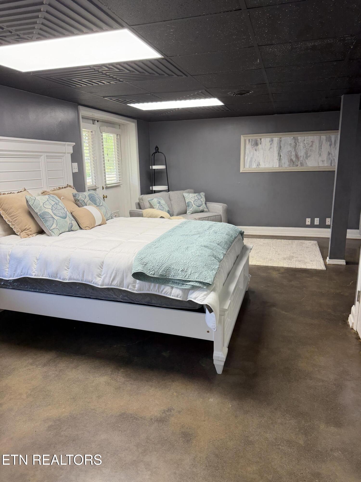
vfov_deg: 71.6
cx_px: 180
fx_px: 334
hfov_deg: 56.8
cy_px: 241
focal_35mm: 24
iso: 160
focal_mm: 6.76
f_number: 1.78
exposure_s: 1/120
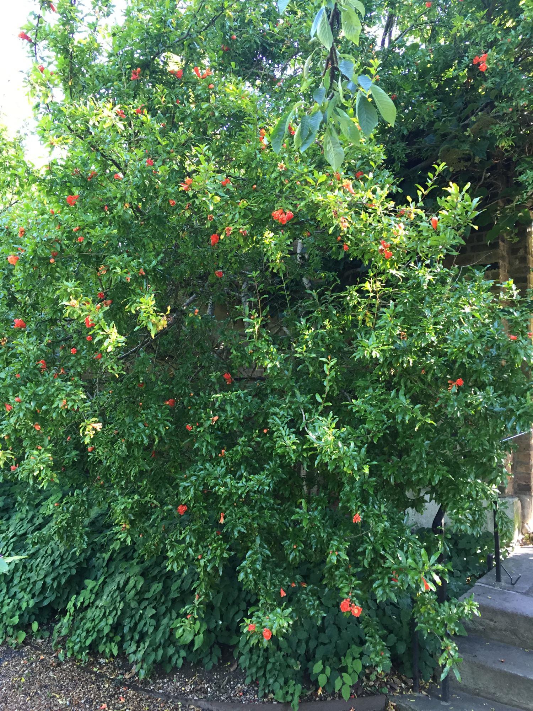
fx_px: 595
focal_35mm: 29
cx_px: 266
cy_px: 356
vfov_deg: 61.7
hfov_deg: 48.2
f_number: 2.2
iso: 64
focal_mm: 4.15
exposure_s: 1/33
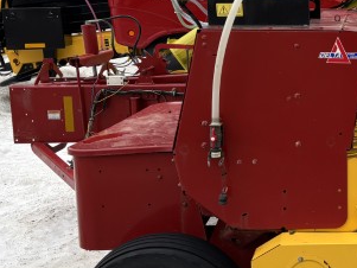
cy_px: 103
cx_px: 412
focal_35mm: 69
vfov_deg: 21.3
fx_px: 712
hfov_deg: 25.7
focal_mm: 5.96
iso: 50
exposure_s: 1/411
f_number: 1.6
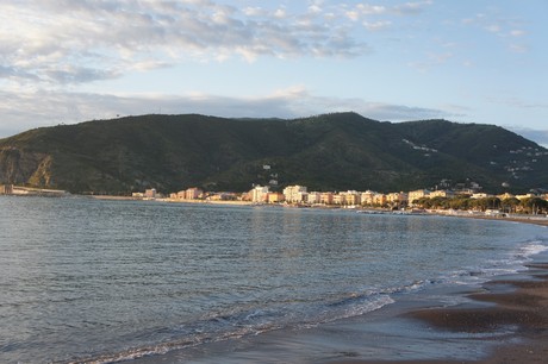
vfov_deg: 34.2
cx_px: 274
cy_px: 182
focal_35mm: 39
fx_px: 593
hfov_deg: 49.6
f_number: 6.3
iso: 200
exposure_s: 1/100
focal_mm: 26
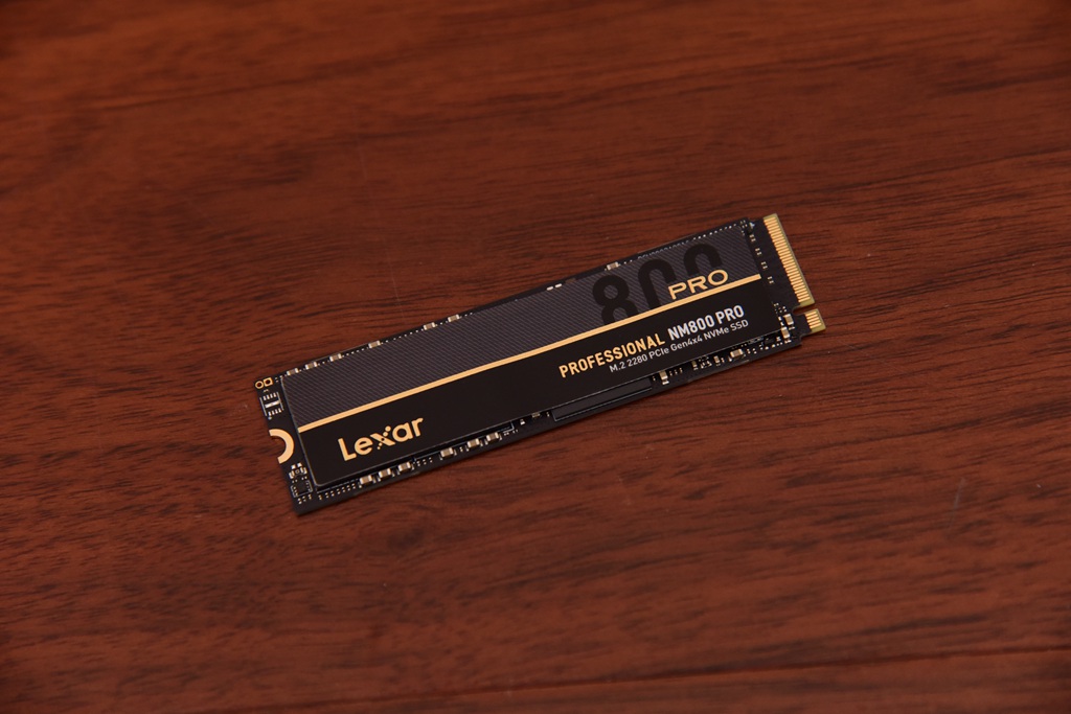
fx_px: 3570
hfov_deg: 17.1
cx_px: 536
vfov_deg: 11.4
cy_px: 357
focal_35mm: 120
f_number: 5.6
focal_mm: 120
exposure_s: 1/60
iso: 1600
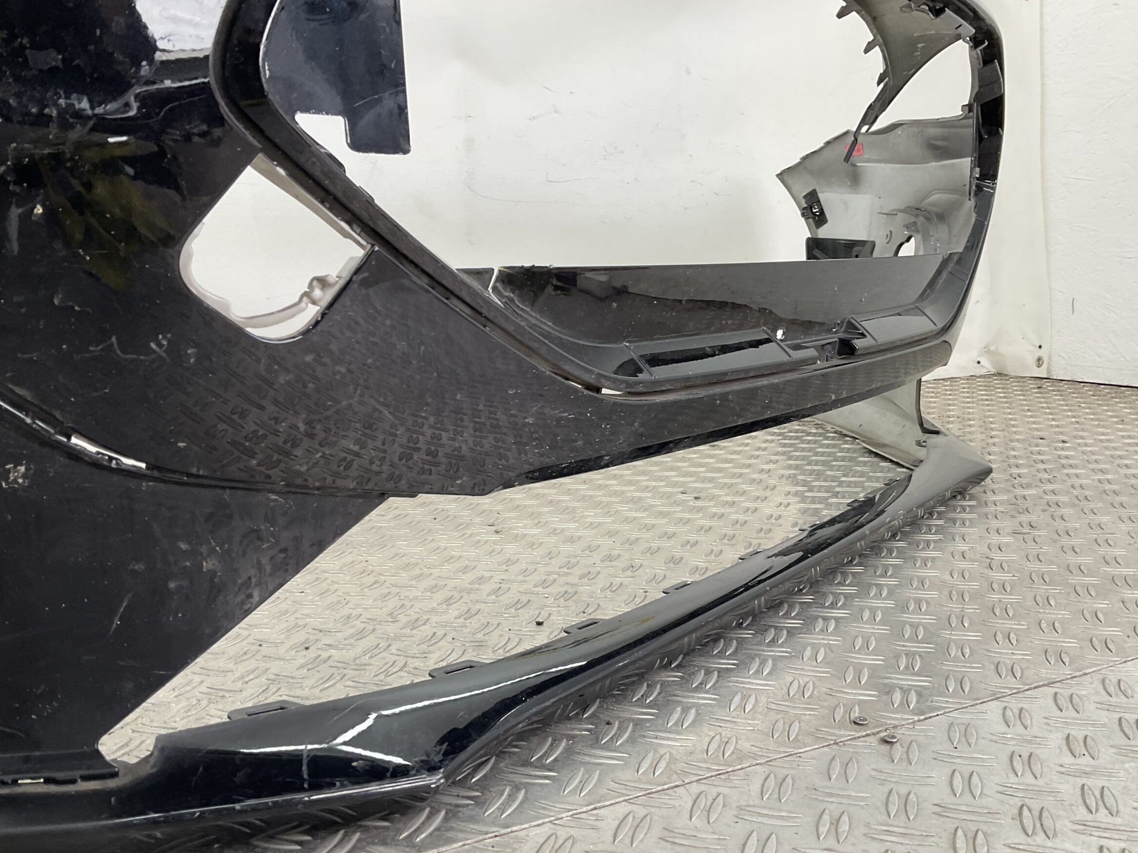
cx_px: 544
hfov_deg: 56.8
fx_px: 1052
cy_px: 443
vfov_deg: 44.2
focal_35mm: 32
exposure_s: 1/120
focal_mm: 3
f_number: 1.8
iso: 32
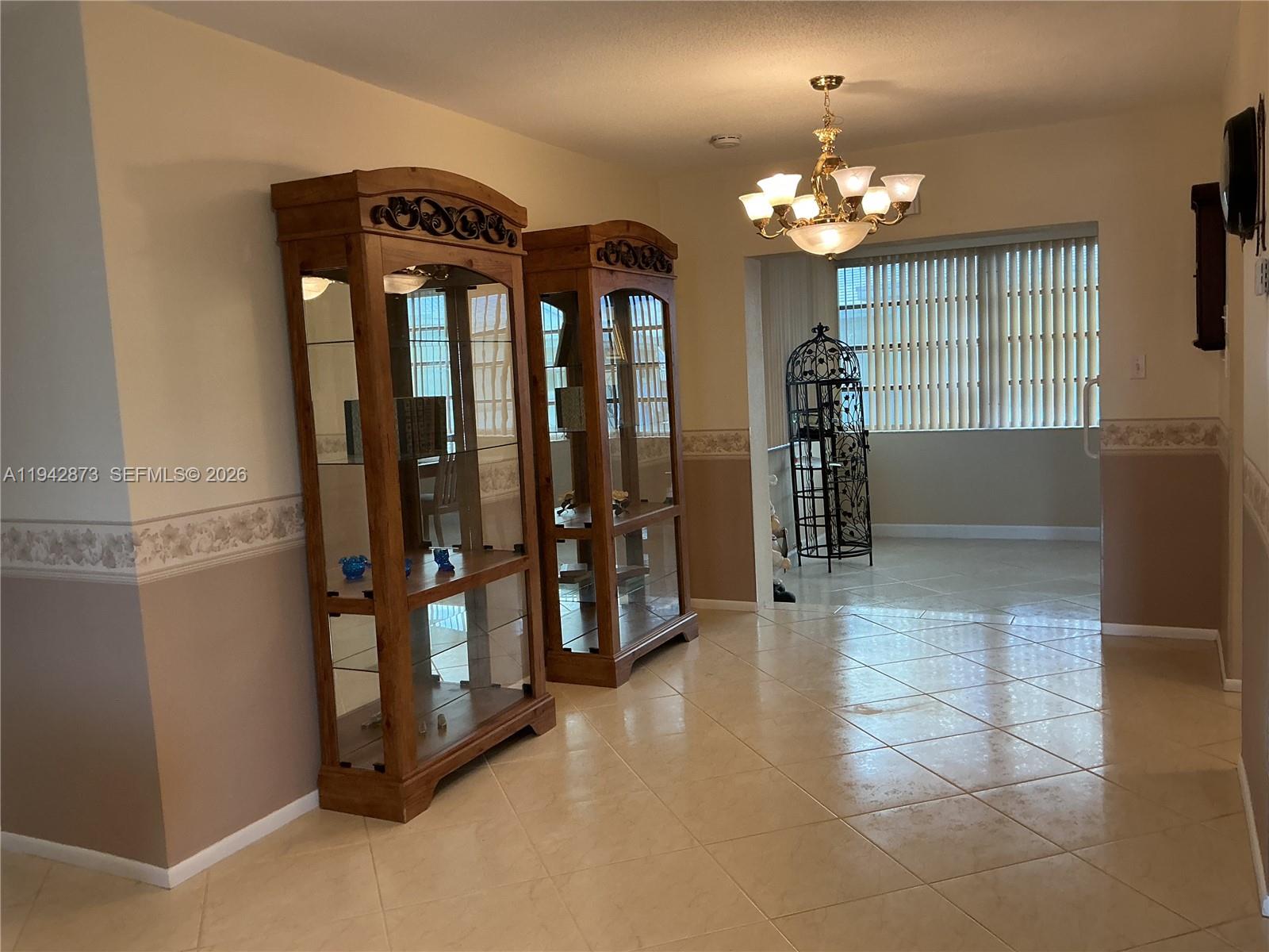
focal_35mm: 29
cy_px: 476
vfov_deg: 48.2
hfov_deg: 61.7
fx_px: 1063
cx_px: 634
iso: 80
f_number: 1.8
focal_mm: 3
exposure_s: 1/60
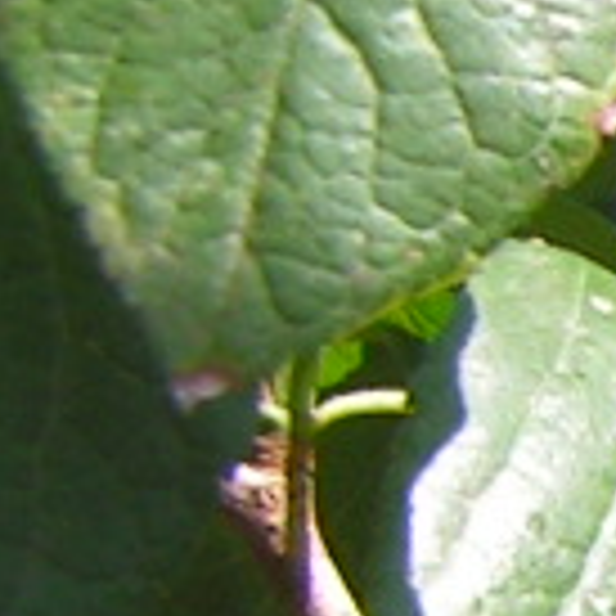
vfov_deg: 5.6
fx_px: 6302
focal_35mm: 313
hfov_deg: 4.8
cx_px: 2833
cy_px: 706
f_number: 4.5
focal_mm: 6.3
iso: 50
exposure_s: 1/100
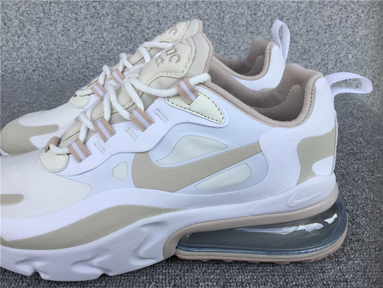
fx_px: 343
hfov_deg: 58.4
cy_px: 144
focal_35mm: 31
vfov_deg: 45.4
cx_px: 192
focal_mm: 3.3
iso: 25
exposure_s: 1/509
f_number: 2.4
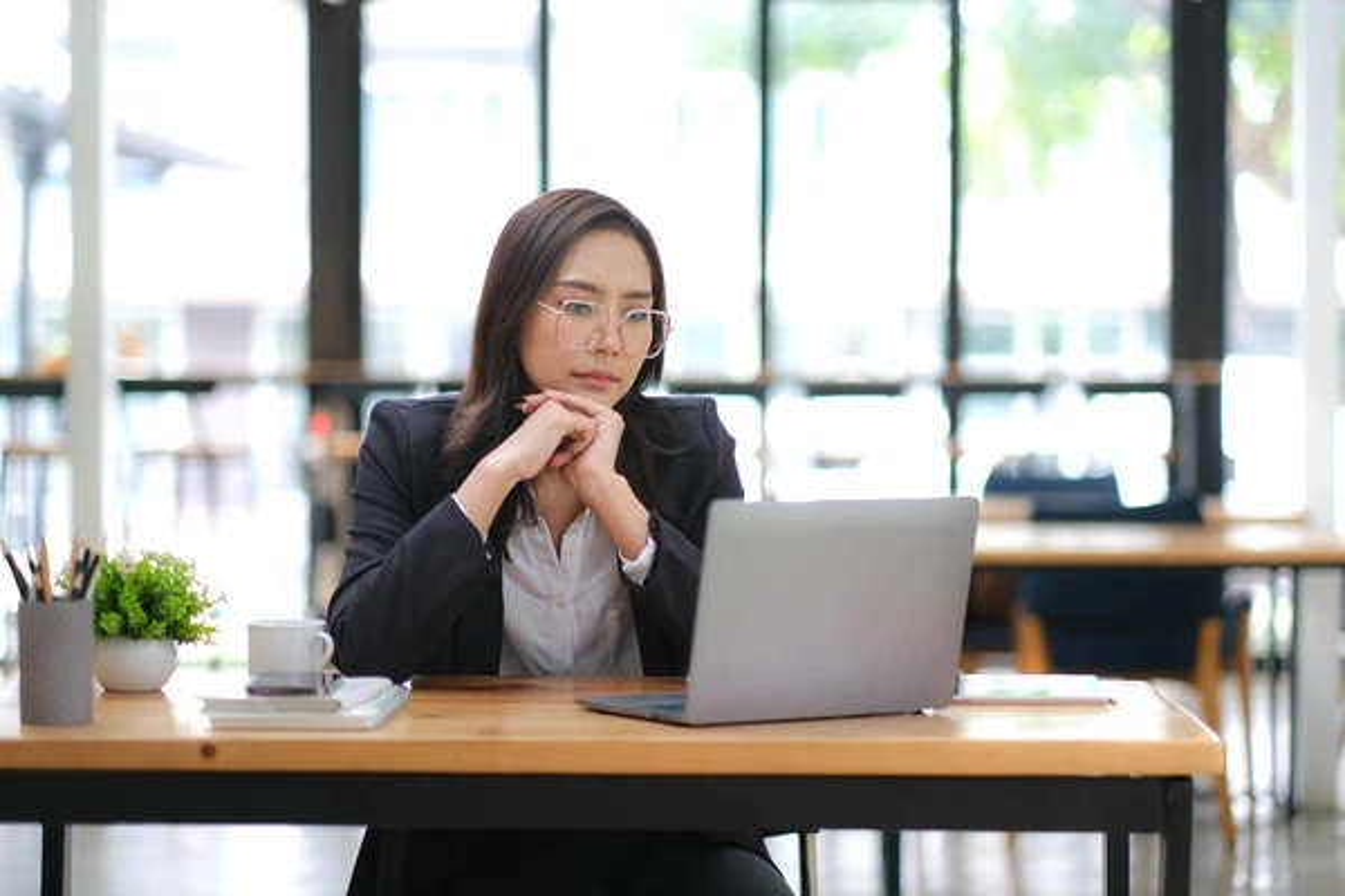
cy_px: 448
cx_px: 672
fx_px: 3138
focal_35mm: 84
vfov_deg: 16.3
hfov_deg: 24.2
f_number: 1.2
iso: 160
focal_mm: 56
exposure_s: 1/125
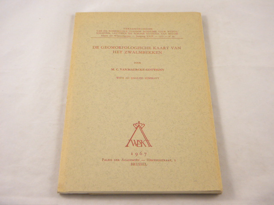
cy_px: 102
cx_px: 137
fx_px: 372
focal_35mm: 47
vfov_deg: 30.9
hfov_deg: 40.4
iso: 125
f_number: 3.9
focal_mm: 8.6
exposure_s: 1/40
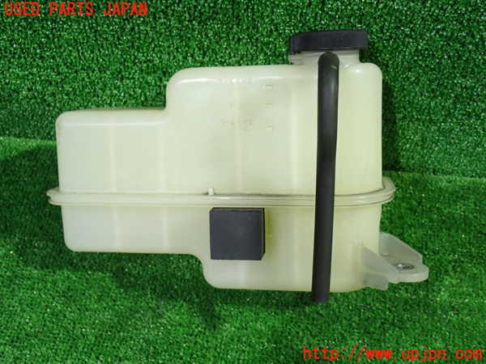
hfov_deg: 45.8
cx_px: 243
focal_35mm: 41
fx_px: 576
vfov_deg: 35.1
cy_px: 182
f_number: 2.8
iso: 800
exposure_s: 1/30
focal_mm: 7.31
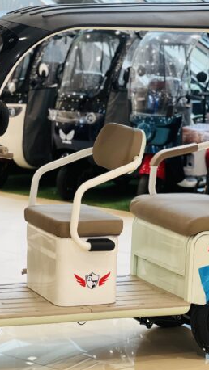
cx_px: 92
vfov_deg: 25.0
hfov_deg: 14.2
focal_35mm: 85
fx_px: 837
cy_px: 185
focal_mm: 9
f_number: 2.8
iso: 200
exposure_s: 1/33
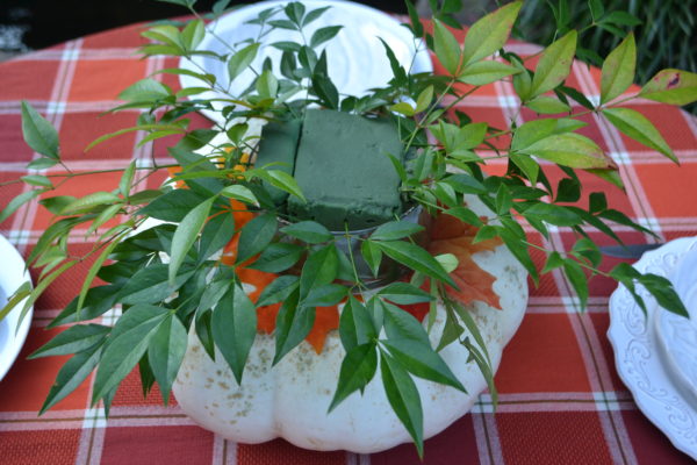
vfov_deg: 30.8
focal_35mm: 44
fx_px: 842
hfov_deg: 45.0
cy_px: 232
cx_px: 348
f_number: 4.5
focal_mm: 29
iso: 400
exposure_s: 1/80
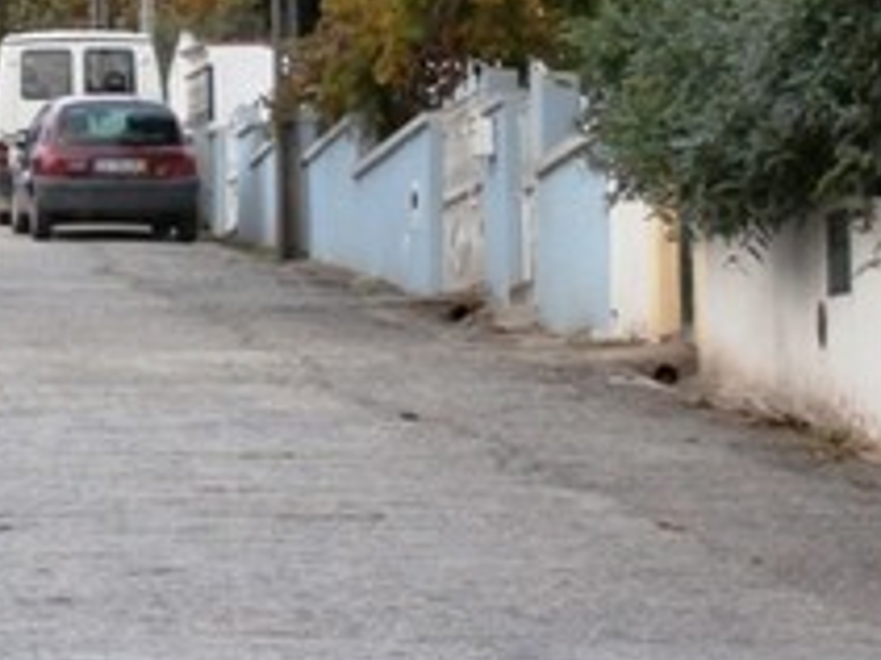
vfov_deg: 8.6
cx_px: -154
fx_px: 4400
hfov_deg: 11.2
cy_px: 123
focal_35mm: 173
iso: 400
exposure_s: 1/40
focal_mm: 13.06
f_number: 4.5
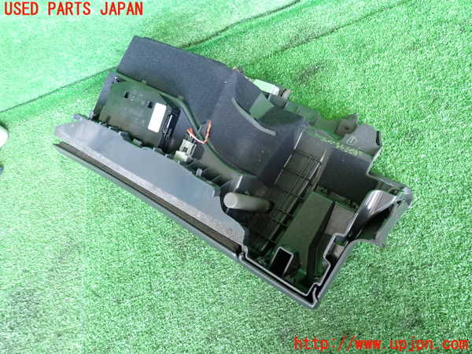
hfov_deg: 69.4
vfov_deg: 54.9
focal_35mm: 25
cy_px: 177
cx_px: 236
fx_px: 341
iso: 400
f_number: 2
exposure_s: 1/30
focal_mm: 4.5
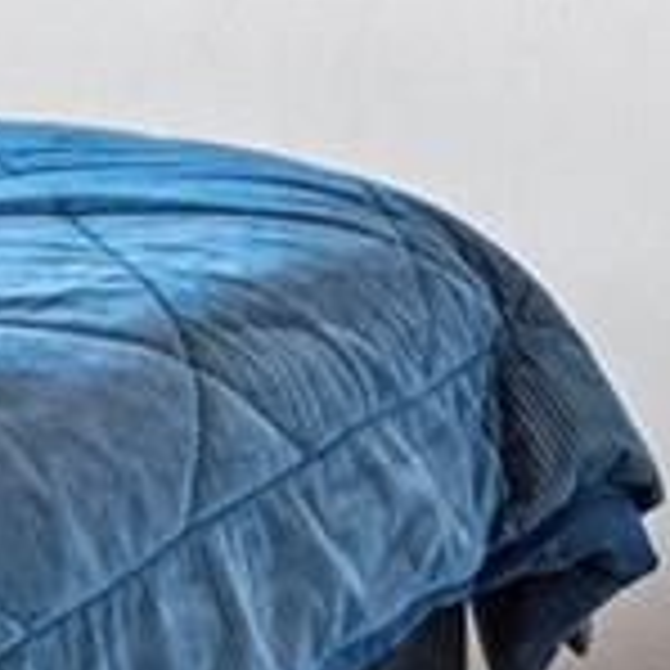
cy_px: -492
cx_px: -899
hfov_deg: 11.5
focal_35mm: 128
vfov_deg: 12.6
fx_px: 2803
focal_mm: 14
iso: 100
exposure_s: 1
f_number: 8
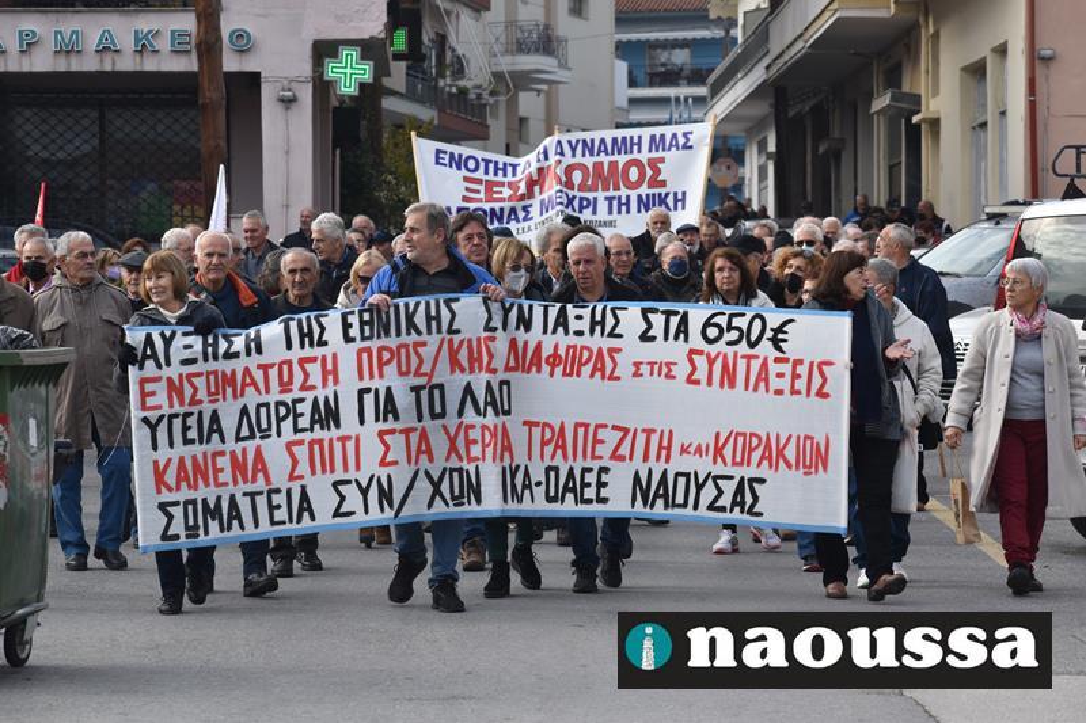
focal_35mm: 158
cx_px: 543
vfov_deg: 8.7
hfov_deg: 13.0
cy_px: 362
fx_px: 4750
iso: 140
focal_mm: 105
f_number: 8
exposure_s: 1/250
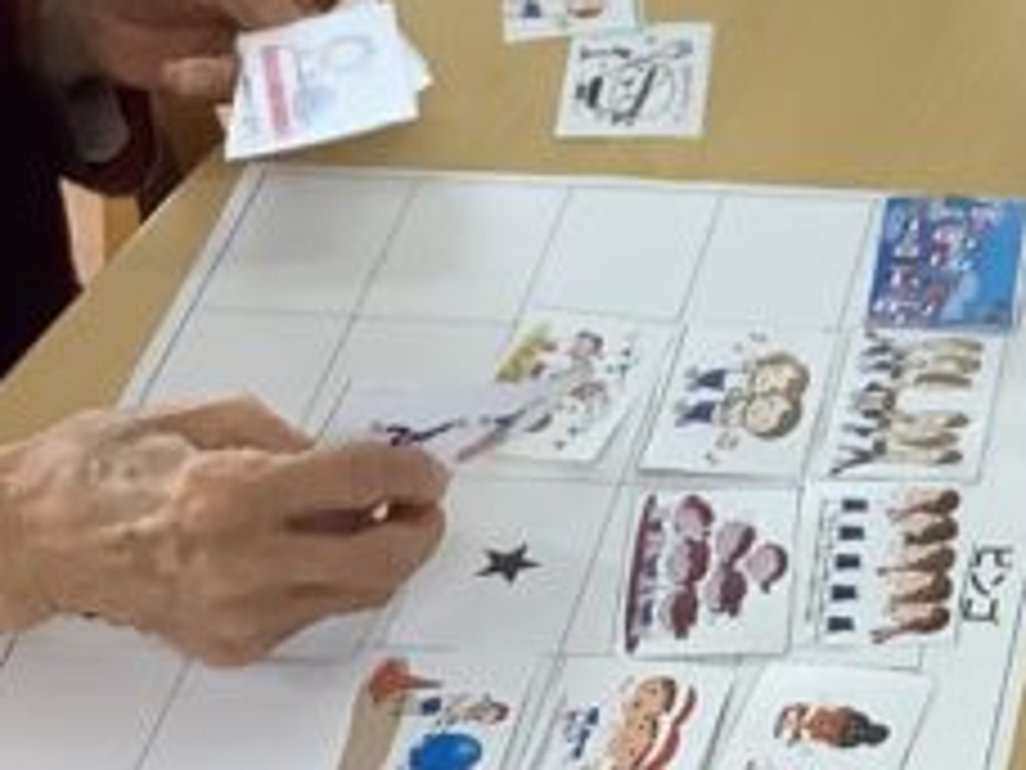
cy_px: -162
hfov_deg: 13.5
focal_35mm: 139
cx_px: 1431
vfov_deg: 10.5
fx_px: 4120
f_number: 2.4
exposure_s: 1/100
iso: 100
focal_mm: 3.3
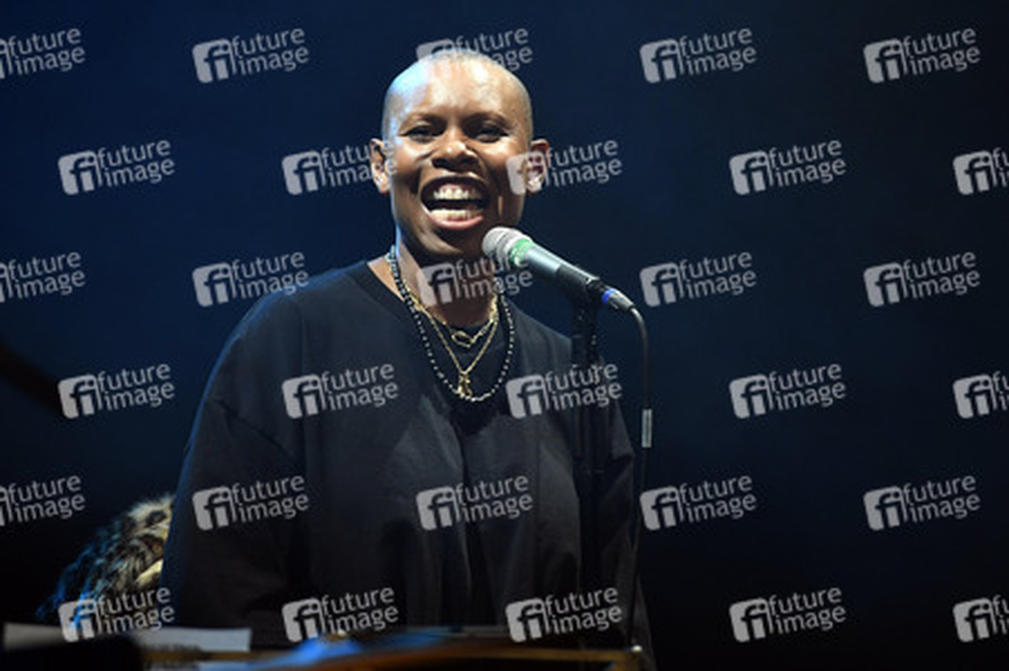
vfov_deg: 6.9
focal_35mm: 200
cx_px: 504
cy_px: 336
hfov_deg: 10.3
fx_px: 5601
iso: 2500
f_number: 3.5
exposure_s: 1/250
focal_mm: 200
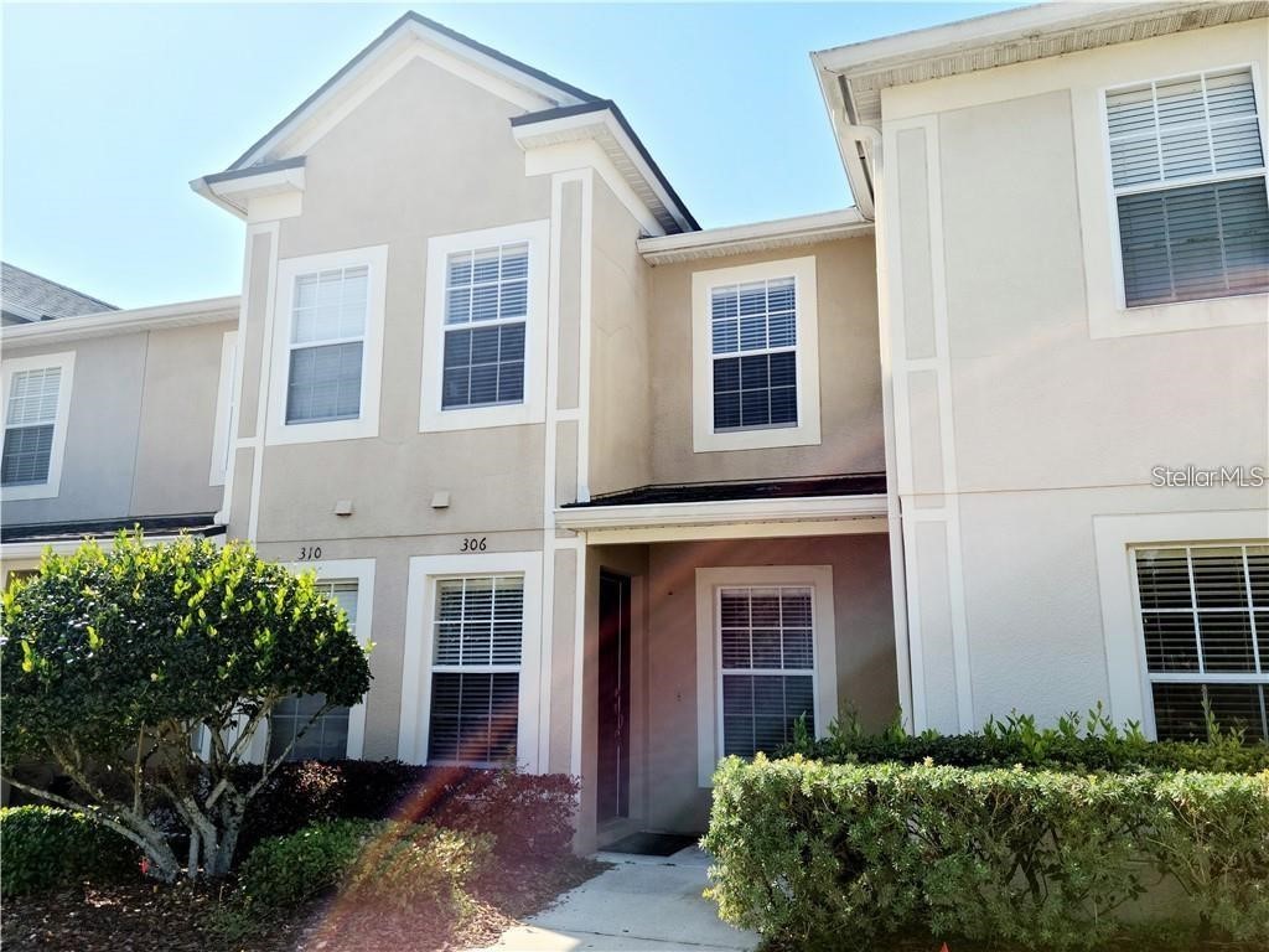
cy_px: 476
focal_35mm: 28
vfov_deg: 49.7
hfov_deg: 63.4
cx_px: 634
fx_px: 1026
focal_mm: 5.9
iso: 25
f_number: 2
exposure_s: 1/714
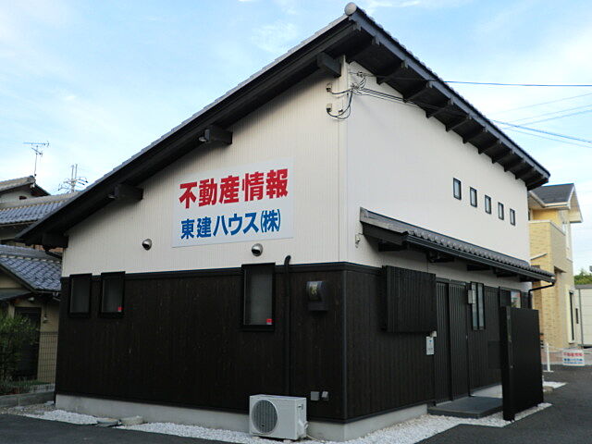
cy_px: 222
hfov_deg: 49.0
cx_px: 296
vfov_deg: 37.7
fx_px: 650
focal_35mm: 38
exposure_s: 1/100
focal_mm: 6.9
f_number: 3.9
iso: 50
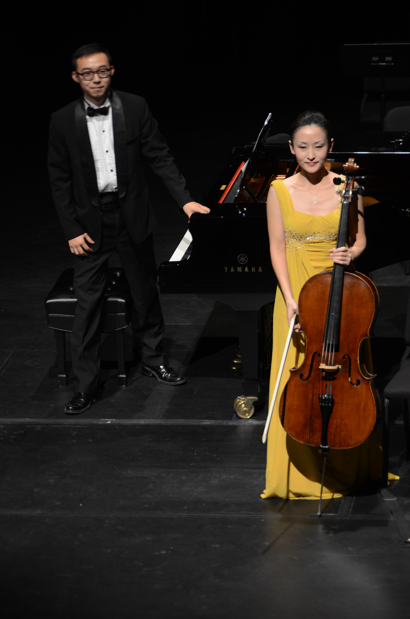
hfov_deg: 8.7
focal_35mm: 158
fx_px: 2703
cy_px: 310
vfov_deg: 13.1
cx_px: 205
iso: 800
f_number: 5.3
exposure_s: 1/40
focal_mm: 105
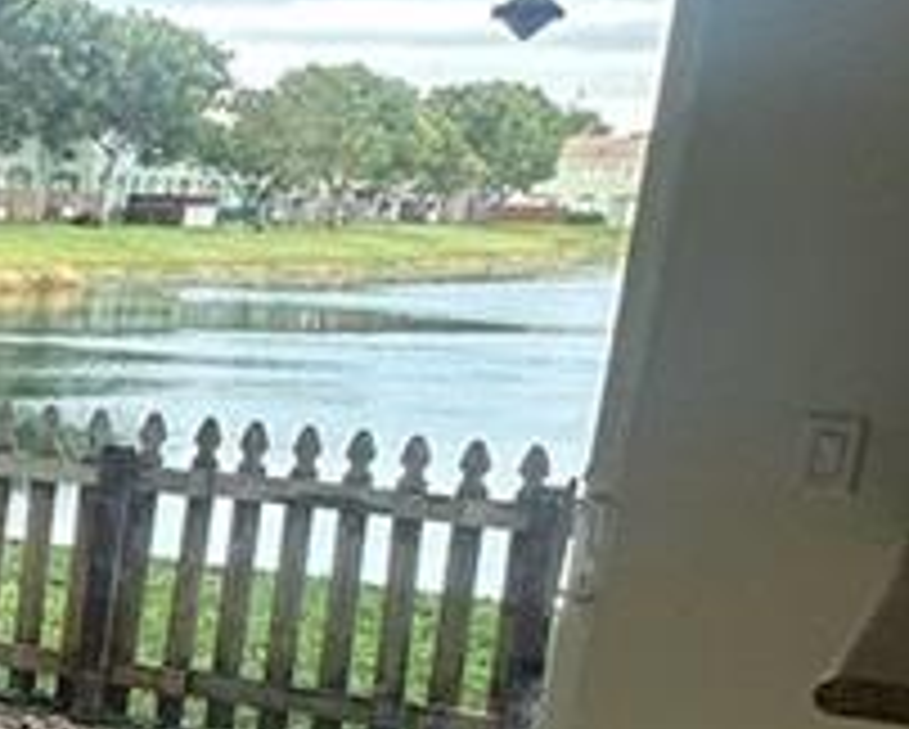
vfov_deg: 18.7
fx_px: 2181
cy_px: 652
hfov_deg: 16.9
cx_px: -945
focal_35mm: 81
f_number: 2.2
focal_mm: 2.22
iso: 64
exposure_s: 1/99
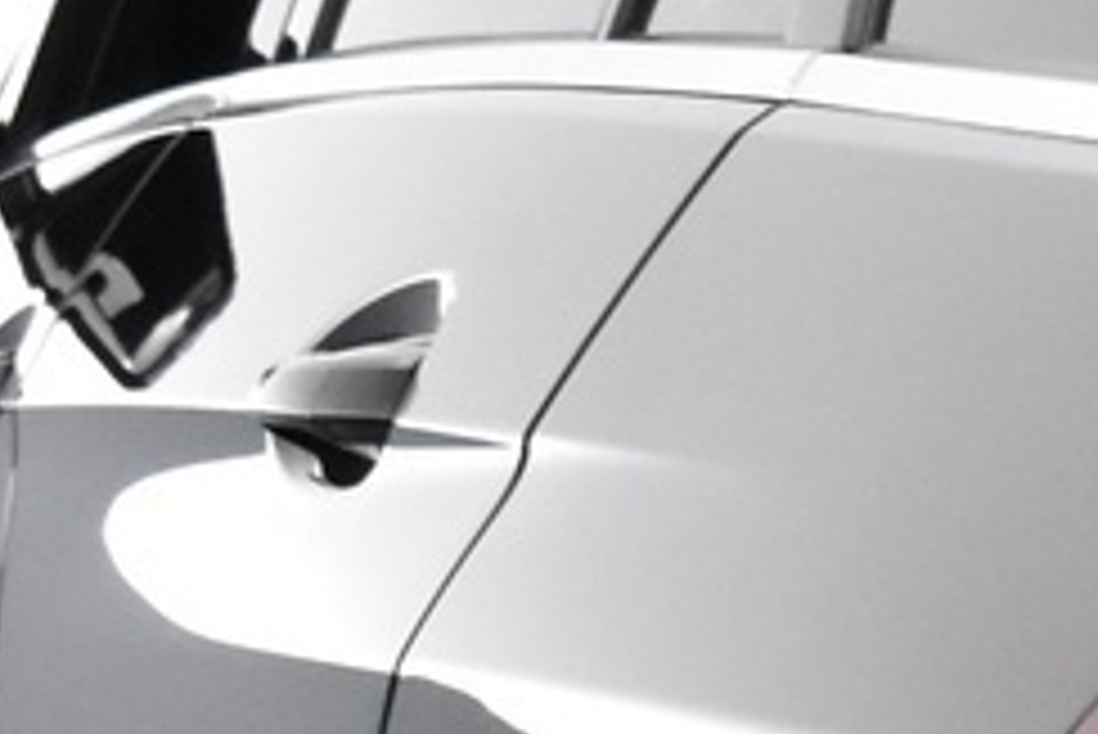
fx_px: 7294
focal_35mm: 239
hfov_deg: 7.4
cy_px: 1072
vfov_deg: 5.7
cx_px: 3481
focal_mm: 24
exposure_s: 1/100
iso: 3200
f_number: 5
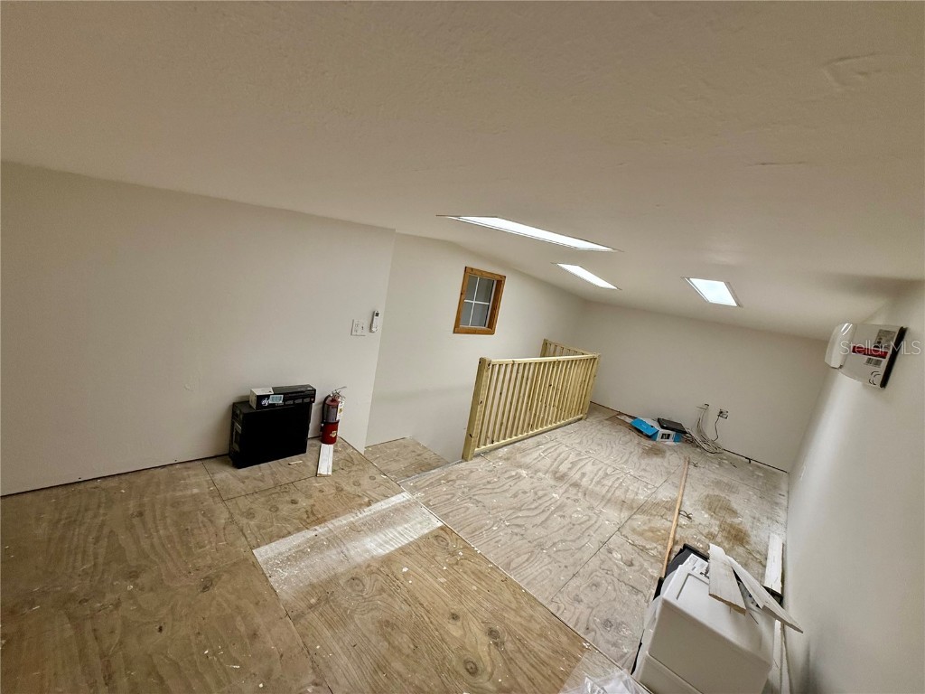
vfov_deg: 85.7
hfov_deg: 102.1
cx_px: 462
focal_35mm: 14
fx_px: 374
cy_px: 347
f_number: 2.2
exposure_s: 1/120
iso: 160
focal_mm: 2.22
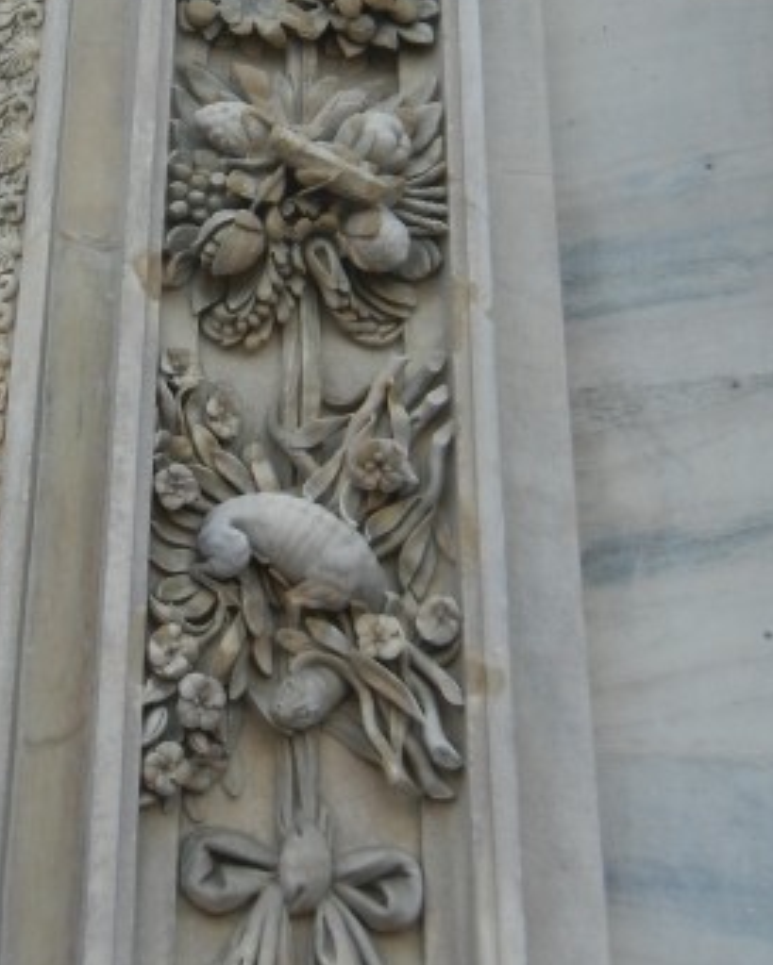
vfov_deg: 28.1
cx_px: 258
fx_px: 1887
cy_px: 184
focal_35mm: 66
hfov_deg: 23.1
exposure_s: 1/470
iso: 160
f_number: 3.5
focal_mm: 5.4
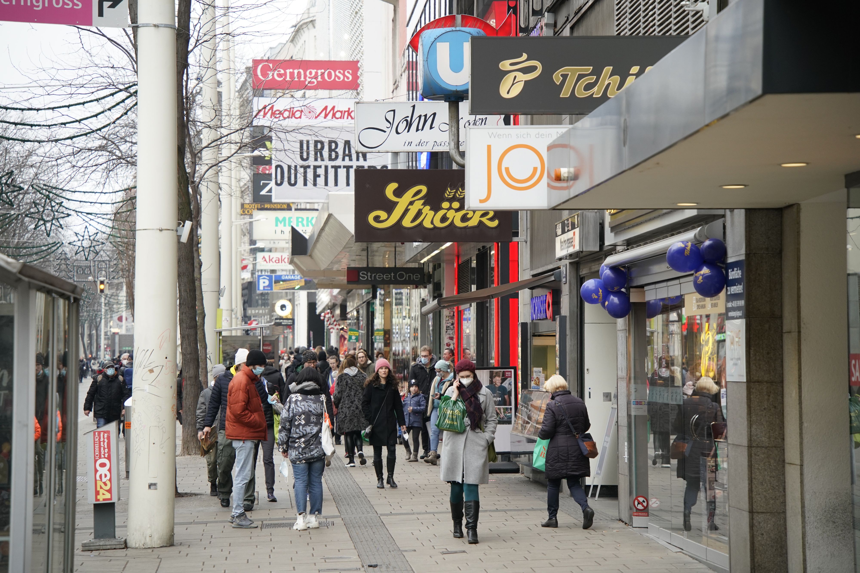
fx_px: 2723
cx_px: 430
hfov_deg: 17.9
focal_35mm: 114
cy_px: 286
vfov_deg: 12.0
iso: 1250
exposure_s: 1/400
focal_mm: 114
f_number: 5
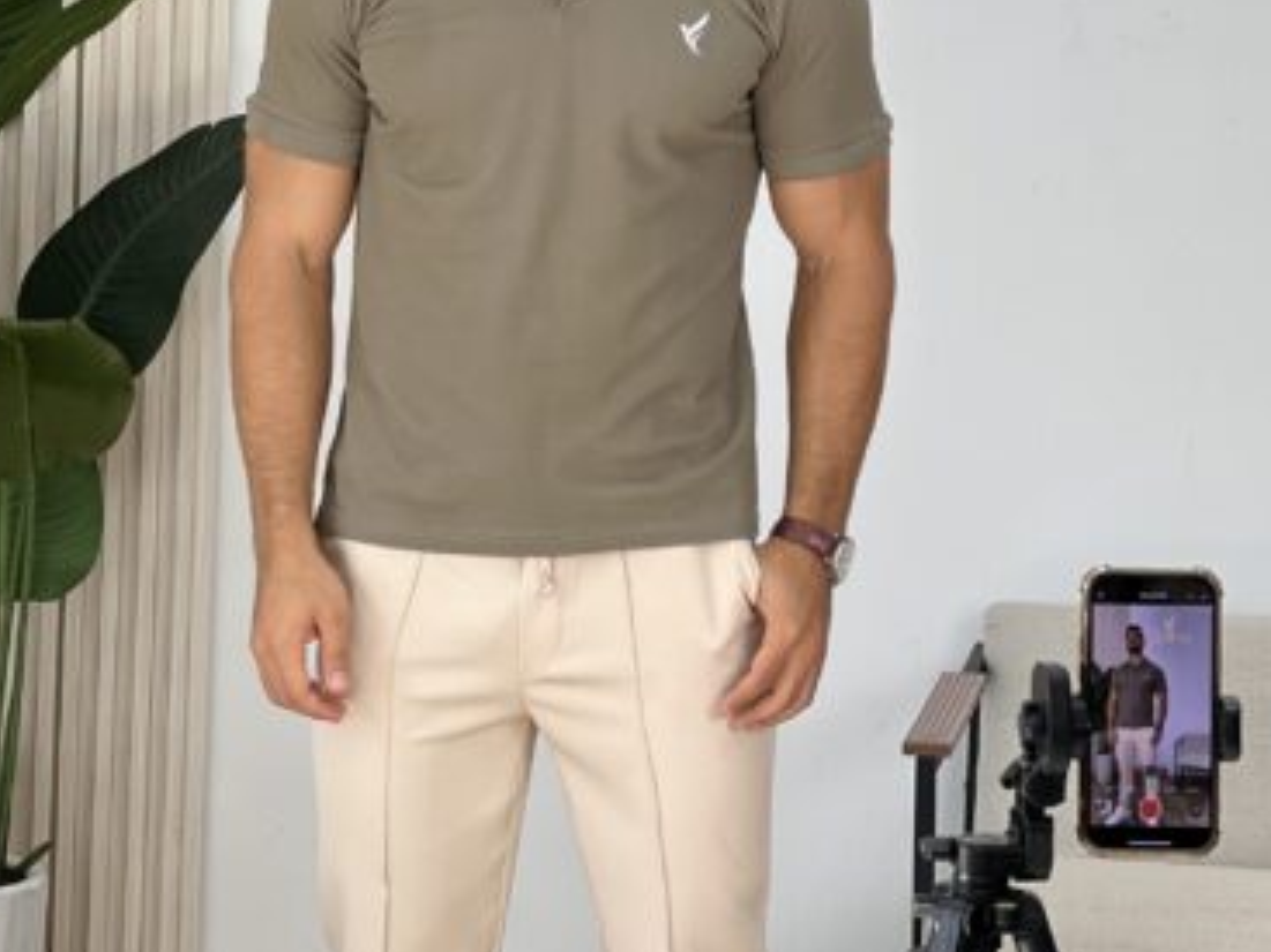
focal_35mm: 126
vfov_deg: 11.6
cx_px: 620
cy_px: 21
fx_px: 4625
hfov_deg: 15.6
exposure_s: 1/100
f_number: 2.8
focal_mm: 9
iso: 40
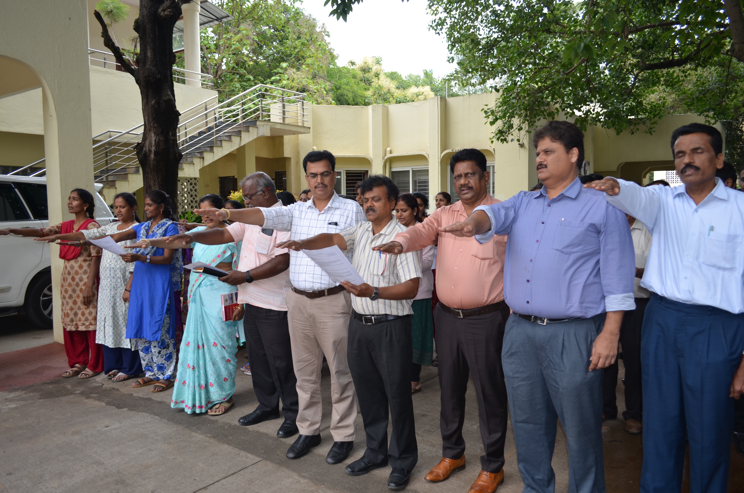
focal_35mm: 27
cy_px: 246
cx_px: 372
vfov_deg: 47.7
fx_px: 557
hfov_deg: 67.5
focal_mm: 18
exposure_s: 1/200
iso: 110
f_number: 3.5
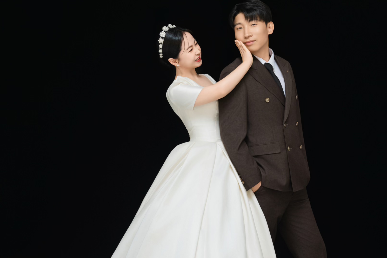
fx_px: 935
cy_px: 83
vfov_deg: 15.7
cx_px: 197
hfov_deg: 23.4
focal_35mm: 87
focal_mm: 49
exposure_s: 1/100
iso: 250
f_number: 3.5
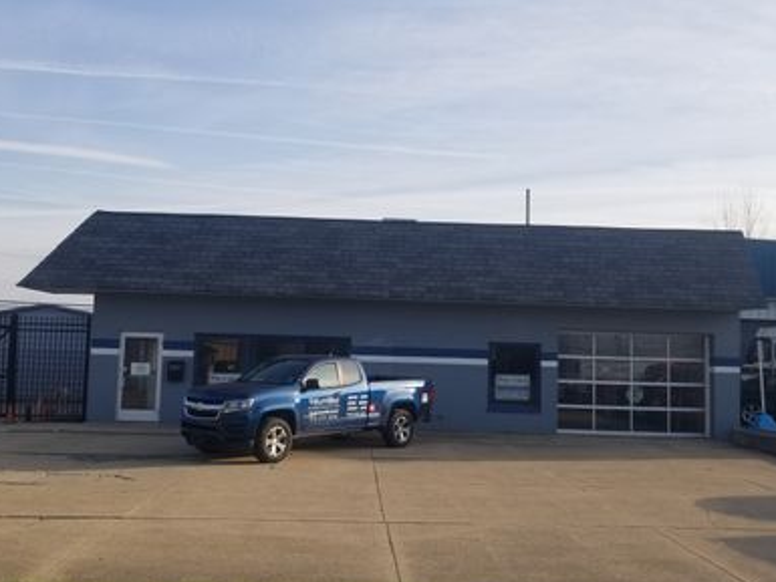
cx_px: 389
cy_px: 296
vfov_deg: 51.4
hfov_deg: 65.3
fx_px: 605
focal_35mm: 27
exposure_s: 1/1458
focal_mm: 4.25
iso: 50
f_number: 1.7
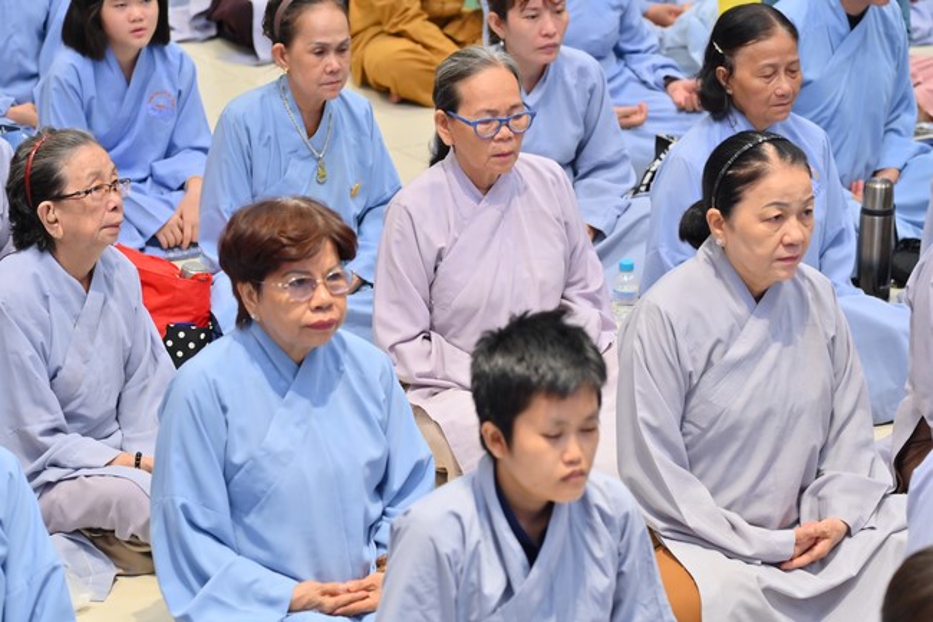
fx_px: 3109
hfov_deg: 17.1
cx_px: 466
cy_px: 311
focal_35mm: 120
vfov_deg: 11.4
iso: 1250
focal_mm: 120
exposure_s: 1/80
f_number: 5
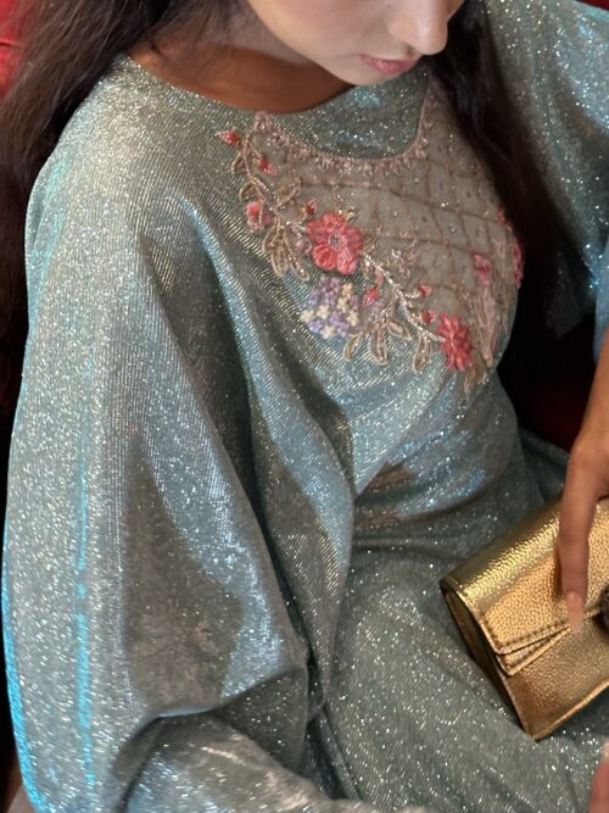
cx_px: 304
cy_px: 406
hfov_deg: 30.3
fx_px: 1126
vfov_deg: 39.7
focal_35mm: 48
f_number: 1.78
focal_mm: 6.86
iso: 200
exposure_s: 1/33
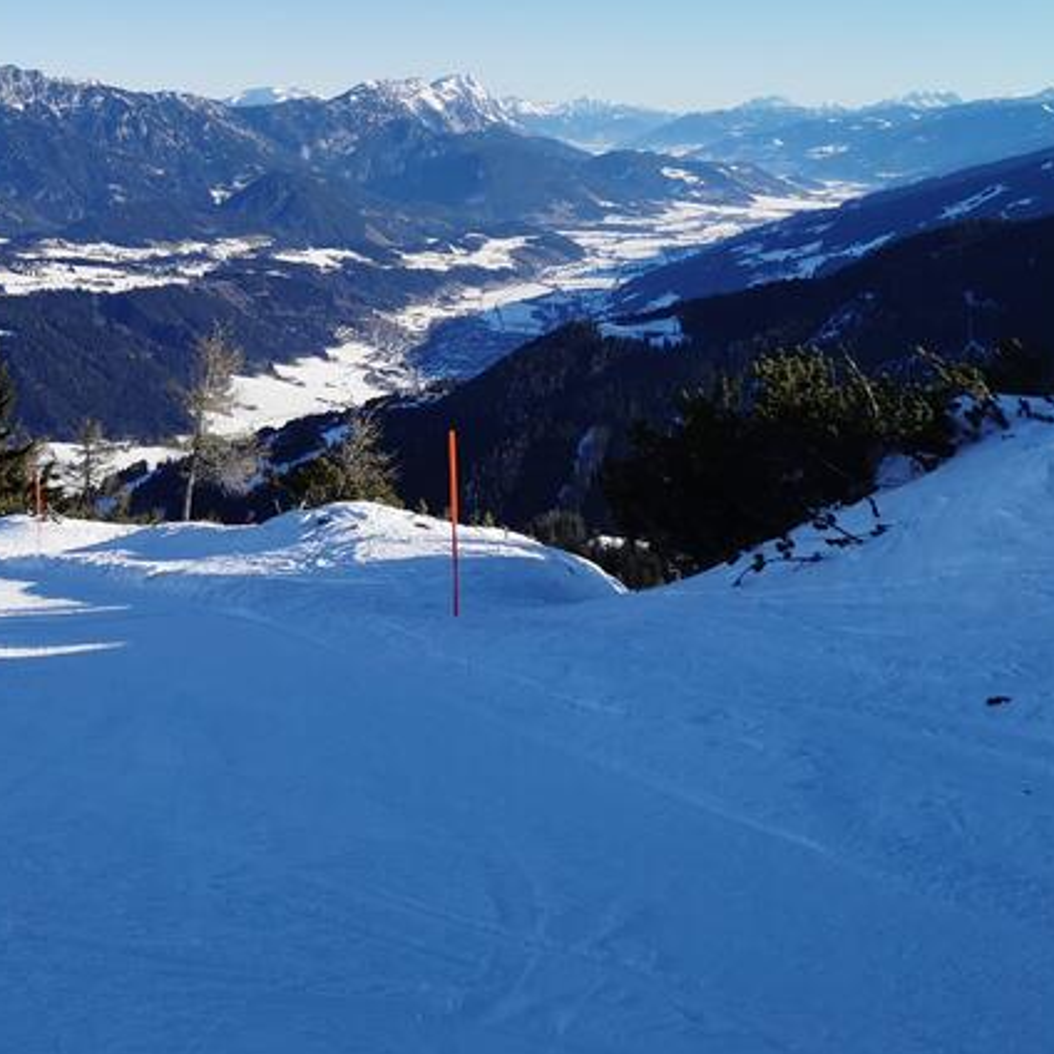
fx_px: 1998
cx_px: 174
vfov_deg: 28.6
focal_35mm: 58
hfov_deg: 28.7
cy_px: 145
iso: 50
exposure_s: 1/4000
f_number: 1.8
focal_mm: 5.58
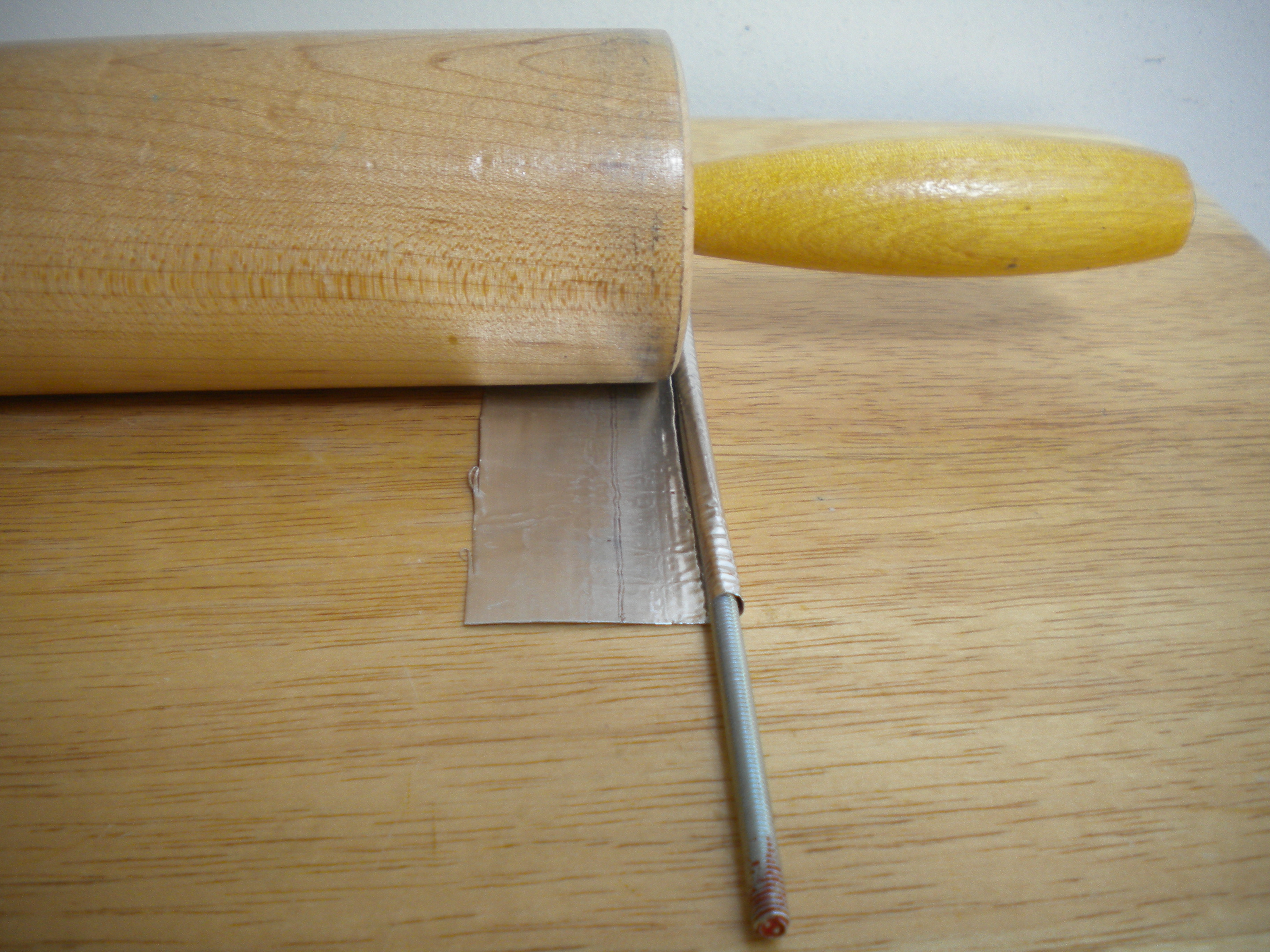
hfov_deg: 52.6
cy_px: 476
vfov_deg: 40.7
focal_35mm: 35
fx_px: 1284
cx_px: 635
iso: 111
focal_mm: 6.3
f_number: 3.1
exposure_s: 1/60
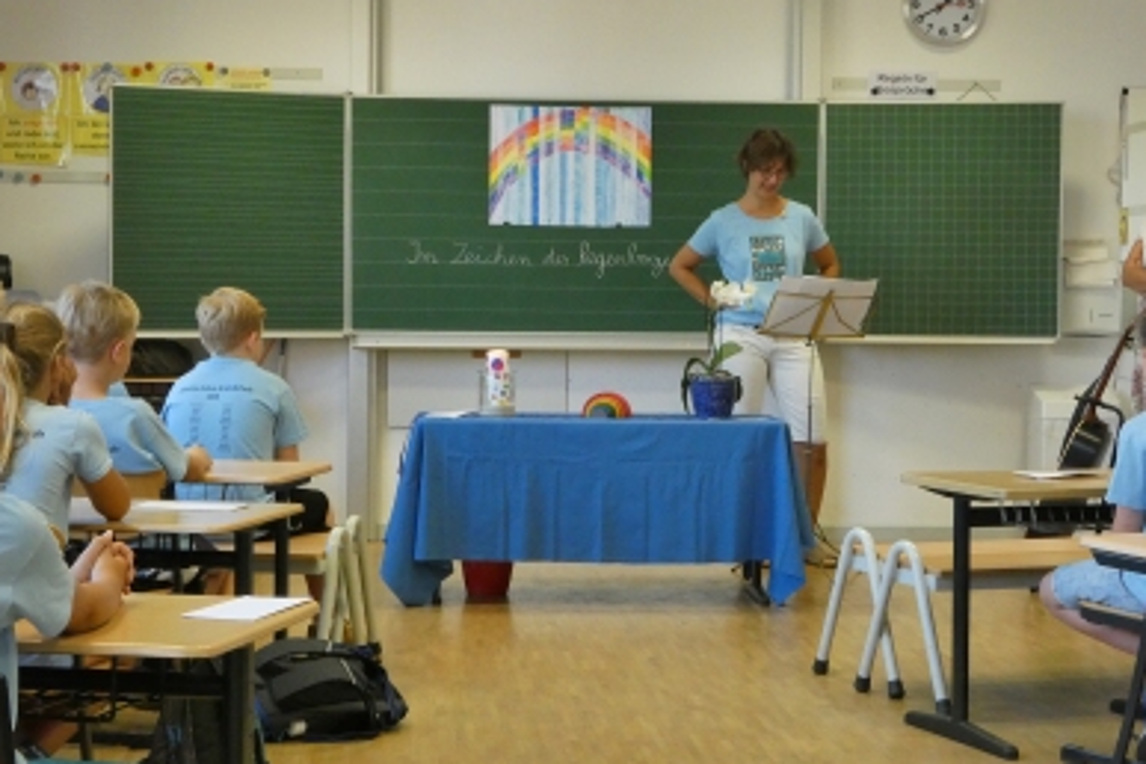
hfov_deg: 28.5
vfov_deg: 19.2
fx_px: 2260
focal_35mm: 71
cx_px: 563
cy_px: 346
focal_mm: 11.9
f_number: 7.1
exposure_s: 1/50
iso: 800
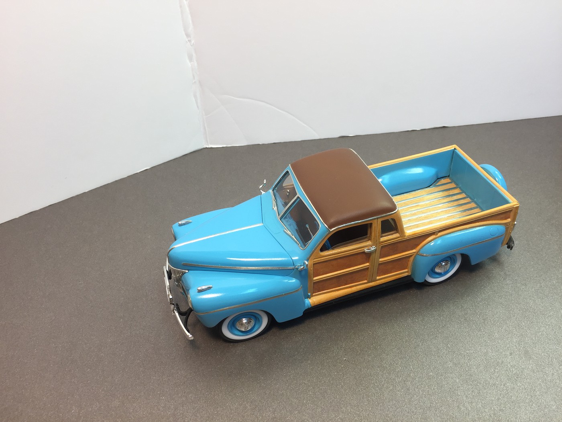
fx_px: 471
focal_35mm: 29
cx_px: 281
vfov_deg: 48.2
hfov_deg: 61.7
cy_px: 211
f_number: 2.2
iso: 40
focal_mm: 4.15
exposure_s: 1/50
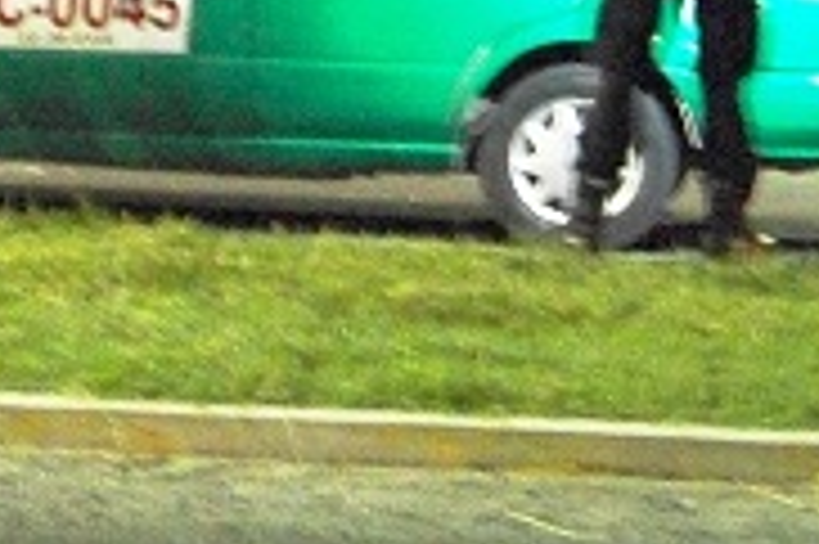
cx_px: 117
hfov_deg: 10.3
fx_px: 4523
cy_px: -121
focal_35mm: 199
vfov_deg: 6.8
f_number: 3.2
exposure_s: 1/2
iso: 1600
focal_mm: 14.6
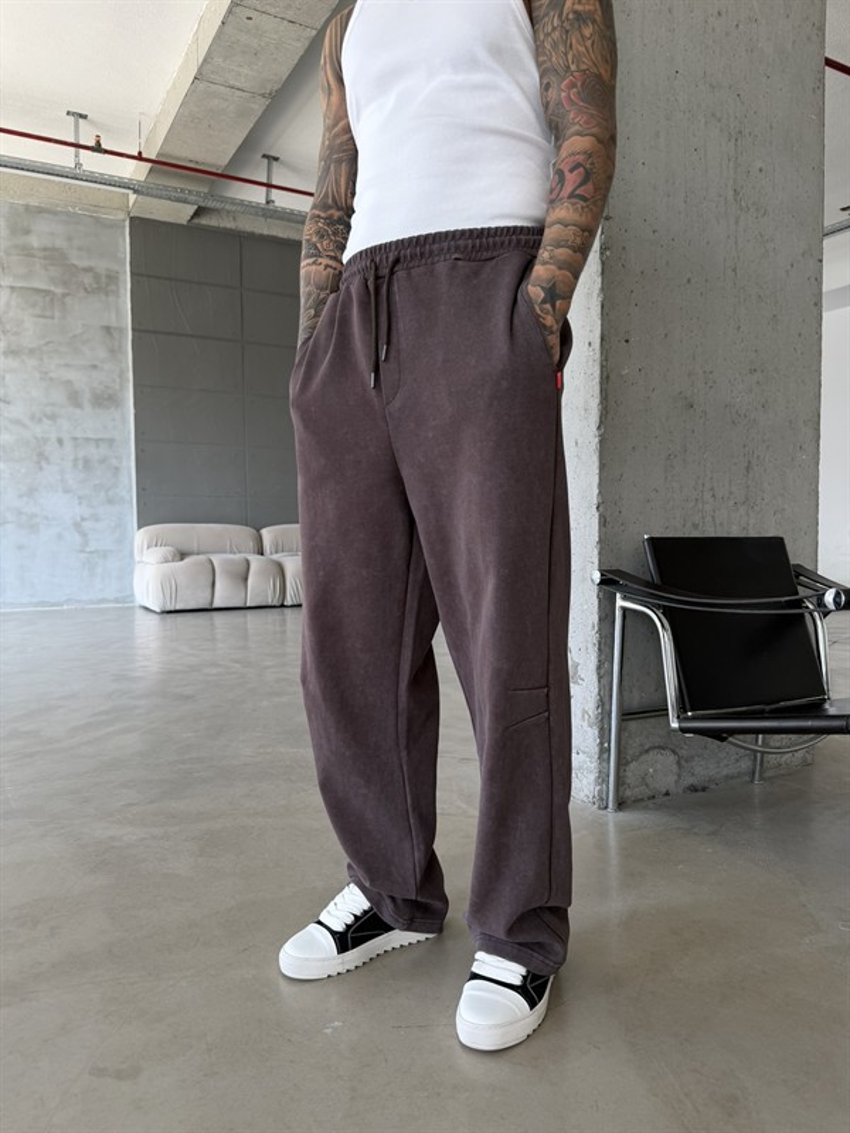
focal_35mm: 24
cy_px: 566
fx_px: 786
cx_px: 425
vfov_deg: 71.6
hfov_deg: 56.8
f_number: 1.78
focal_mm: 6.76
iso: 80
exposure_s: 1/137
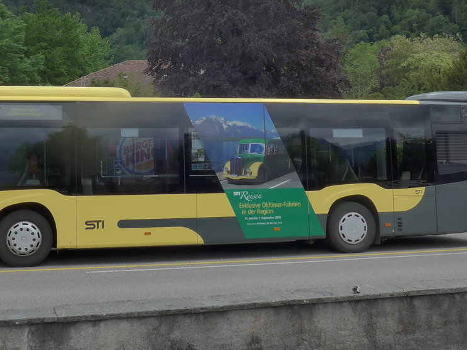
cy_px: 101
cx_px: 171
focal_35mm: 47
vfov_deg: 30.5
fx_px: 634
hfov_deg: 40.1
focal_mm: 6
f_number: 5.6
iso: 160
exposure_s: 1/640
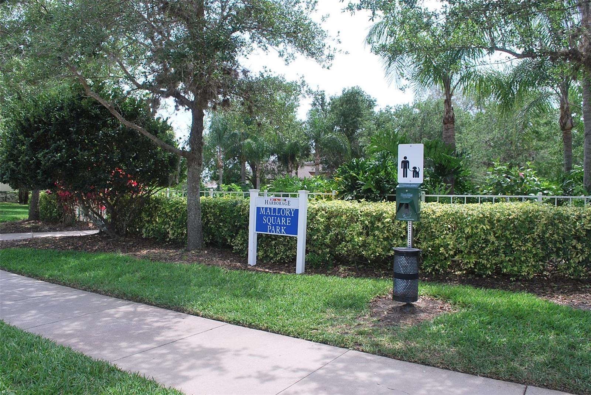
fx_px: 444
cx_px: 296
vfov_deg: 48.0
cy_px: 198
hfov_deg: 67.3
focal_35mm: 27
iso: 100
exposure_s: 1/200
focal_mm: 18
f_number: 7.1
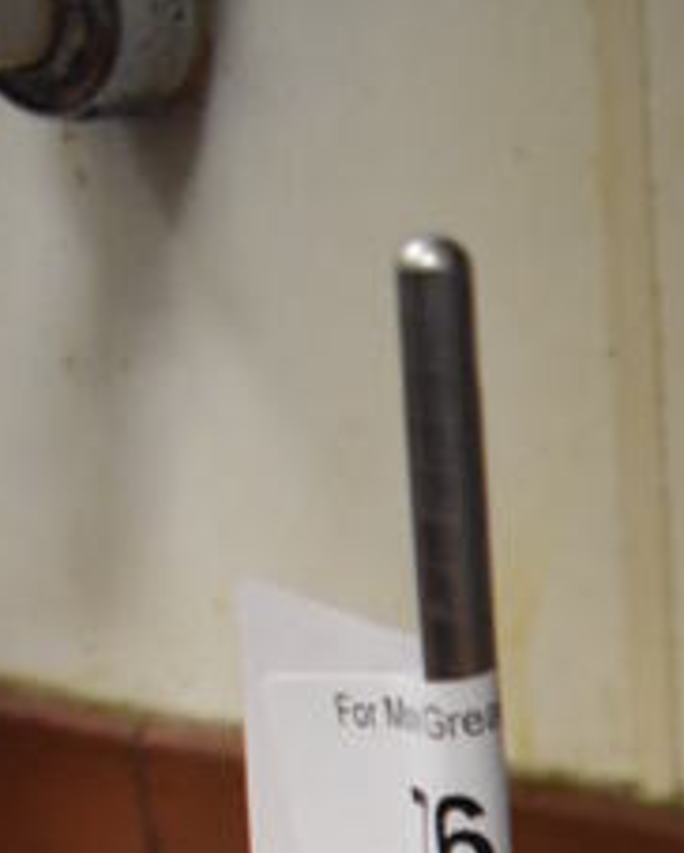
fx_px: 2578
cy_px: 1621
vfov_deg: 15.6
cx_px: 1034
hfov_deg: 14.1
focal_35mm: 102
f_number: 3.5
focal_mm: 18
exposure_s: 1/125
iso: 3200
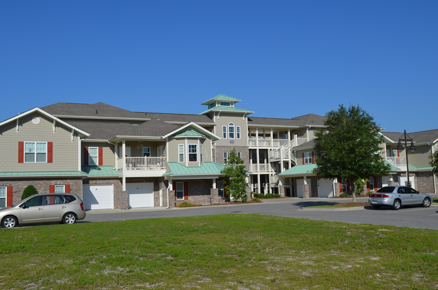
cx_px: 219
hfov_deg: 53.2
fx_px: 437
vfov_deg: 36.7
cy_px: 145
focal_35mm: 36
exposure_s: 1/400
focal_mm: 24
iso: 100
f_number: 10
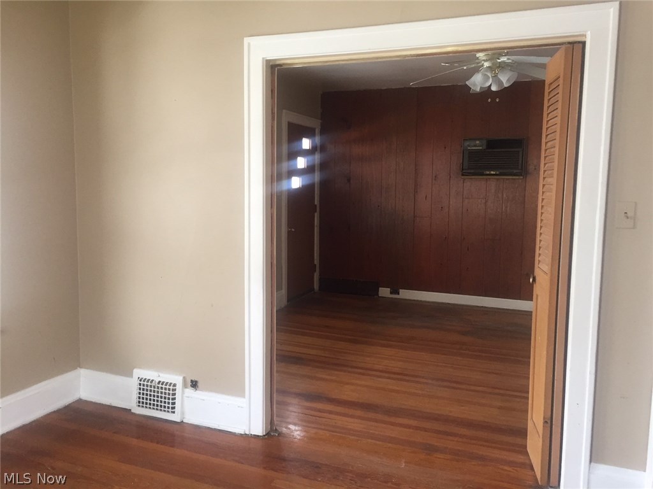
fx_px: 547
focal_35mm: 29
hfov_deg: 61.7
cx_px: 326
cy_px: 244
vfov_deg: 48.2
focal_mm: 4.15
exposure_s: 1/30
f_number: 2.2
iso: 100
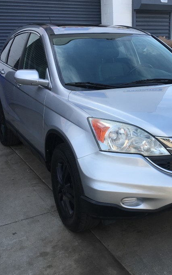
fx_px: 345
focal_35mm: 46
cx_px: 129
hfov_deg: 27.6
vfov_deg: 43.5
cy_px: 135
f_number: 2.2
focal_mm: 4.15
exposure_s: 1/668
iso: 25
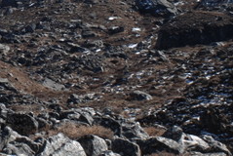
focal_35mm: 283
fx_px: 1834
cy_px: -65
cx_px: -171
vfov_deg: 4.8
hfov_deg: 7.1
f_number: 6.3
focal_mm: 50
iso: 100
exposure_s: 1/200
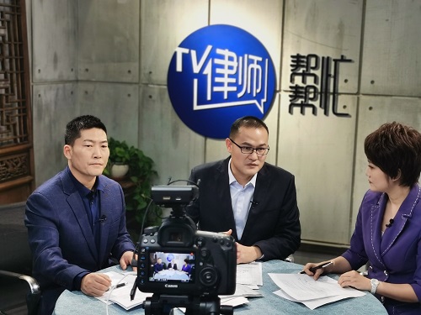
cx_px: 210
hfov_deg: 34.9
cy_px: 158
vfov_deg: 26.6
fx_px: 669
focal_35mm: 55
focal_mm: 5.56
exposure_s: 1/100
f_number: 1.6
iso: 80
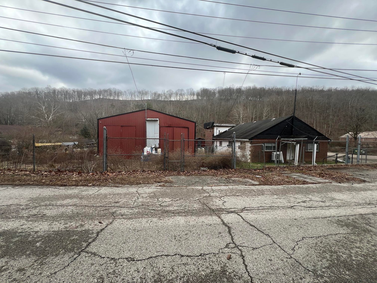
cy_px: 142
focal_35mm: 13
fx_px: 142
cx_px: 188
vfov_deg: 89.9
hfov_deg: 106.2
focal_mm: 1.57
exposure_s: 1/121
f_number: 1.8
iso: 32
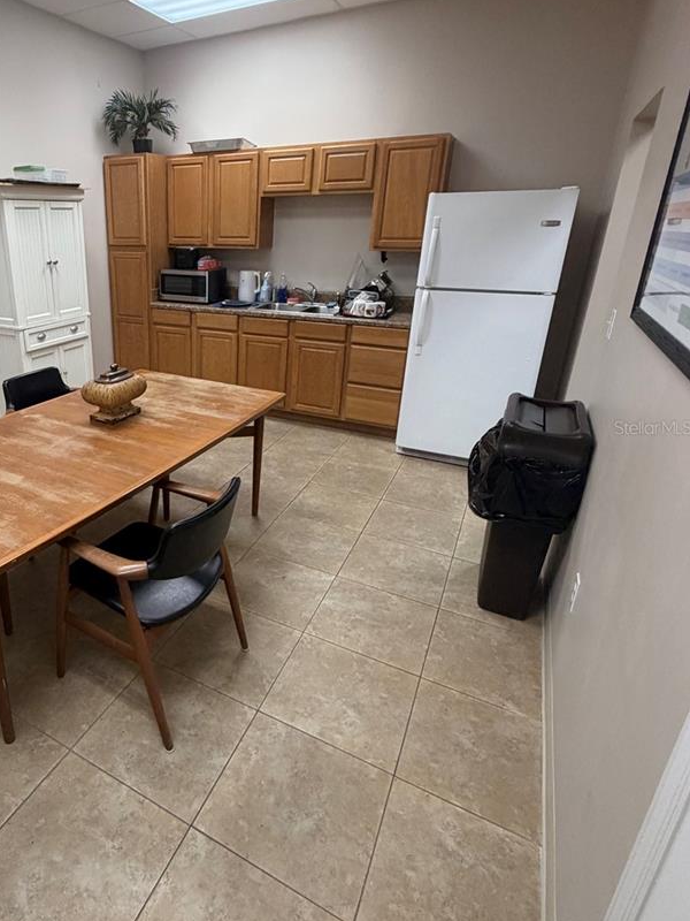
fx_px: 558
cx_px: 178
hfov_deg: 60.2
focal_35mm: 21
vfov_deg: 78.9
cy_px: 427
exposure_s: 1/120
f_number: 2.2
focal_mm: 2.22
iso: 250
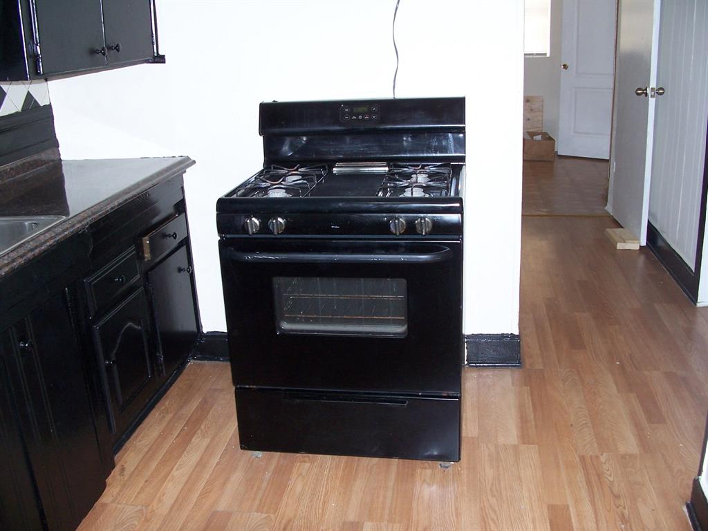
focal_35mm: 35
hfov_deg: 52.6
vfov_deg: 40.7
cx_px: 354
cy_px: 266
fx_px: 716
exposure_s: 1/60
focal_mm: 6
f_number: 2.8
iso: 140
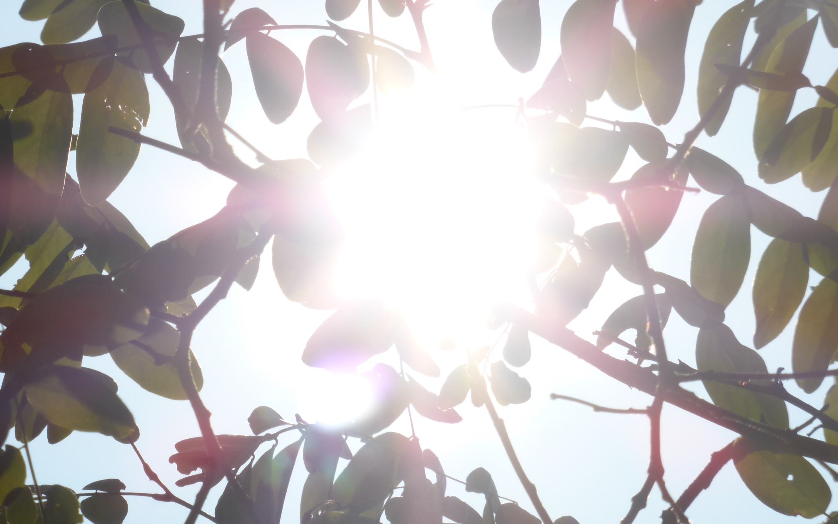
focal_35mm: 205
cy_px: 296
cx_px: 419
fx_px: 4681
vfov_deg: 6.4
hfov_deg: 10.2
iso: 100
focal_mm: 31.3
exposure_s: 1/2000
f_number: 6.3
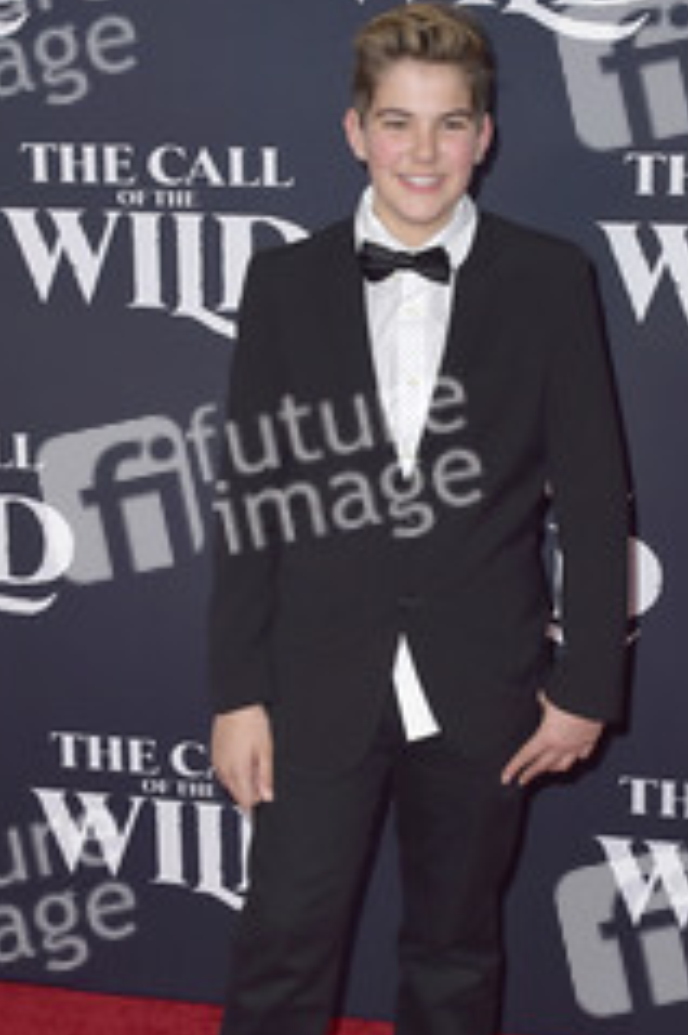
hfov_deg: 20.3
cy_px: 697
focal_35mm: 67
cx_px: 387
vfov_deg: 29.9
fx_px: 1923
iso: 320
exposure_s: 1/250
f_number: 7.1
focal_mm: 40
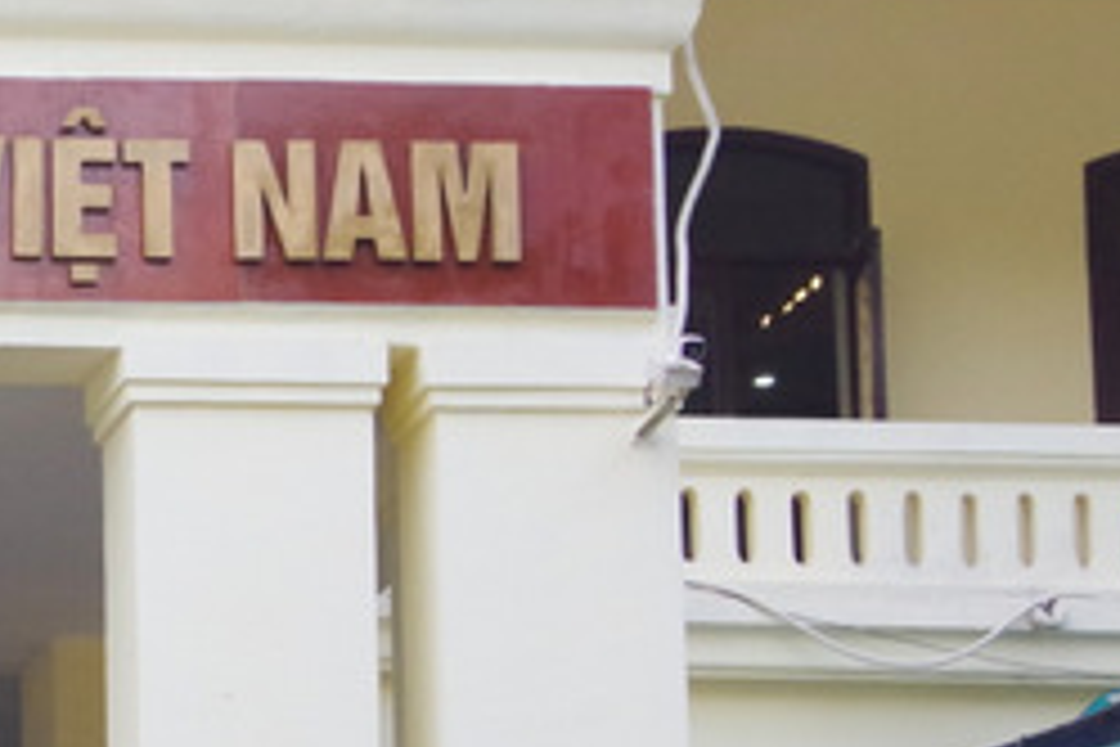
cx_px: -643
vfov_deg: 10.4
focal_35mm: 130
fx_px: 4044
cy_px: 819
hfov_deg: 14.5
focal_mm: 24
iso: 1600
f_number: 9
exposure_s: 1/400
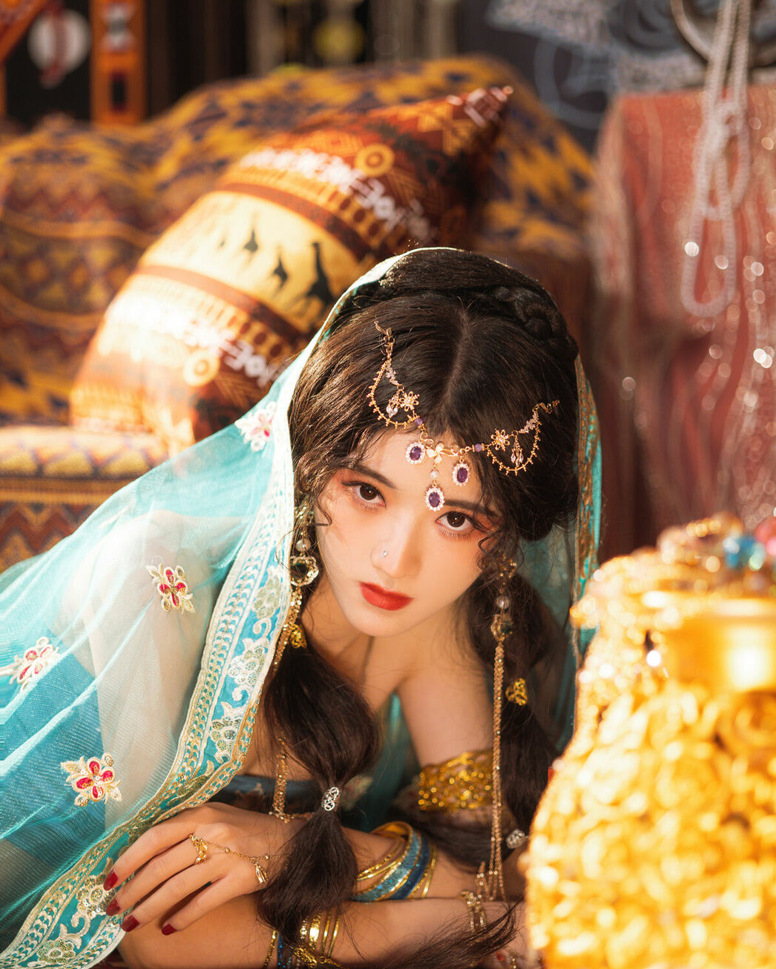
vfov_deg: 20.2
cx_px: 389
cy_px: 536
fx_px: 2727
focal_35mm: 95
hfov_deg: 16.2
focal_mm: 85
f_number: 2.2
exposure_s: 1/160
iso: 640
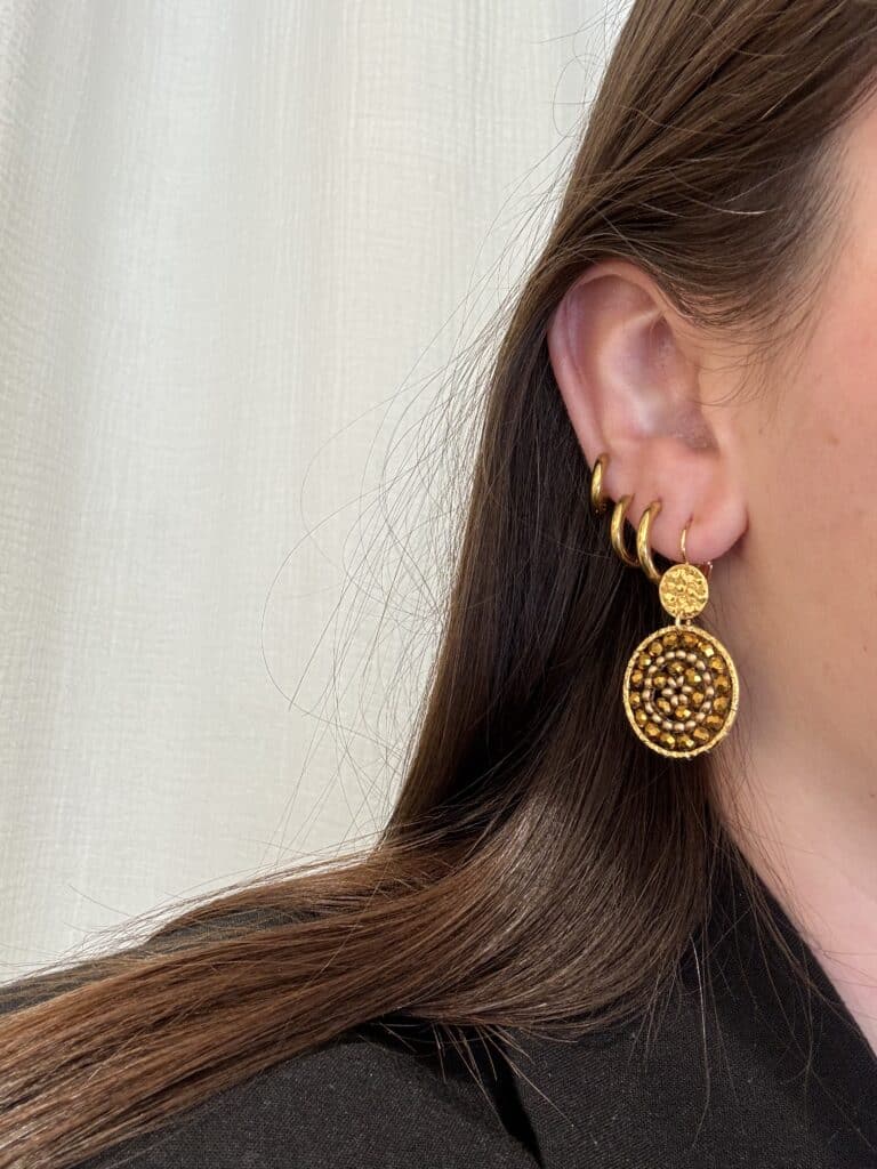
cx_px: 438
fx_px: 1013
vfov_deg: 60.0
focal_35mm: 30
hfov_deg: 46.8
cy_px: 584
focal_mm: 2.69
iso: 40
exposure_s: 1/50
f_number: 1.9
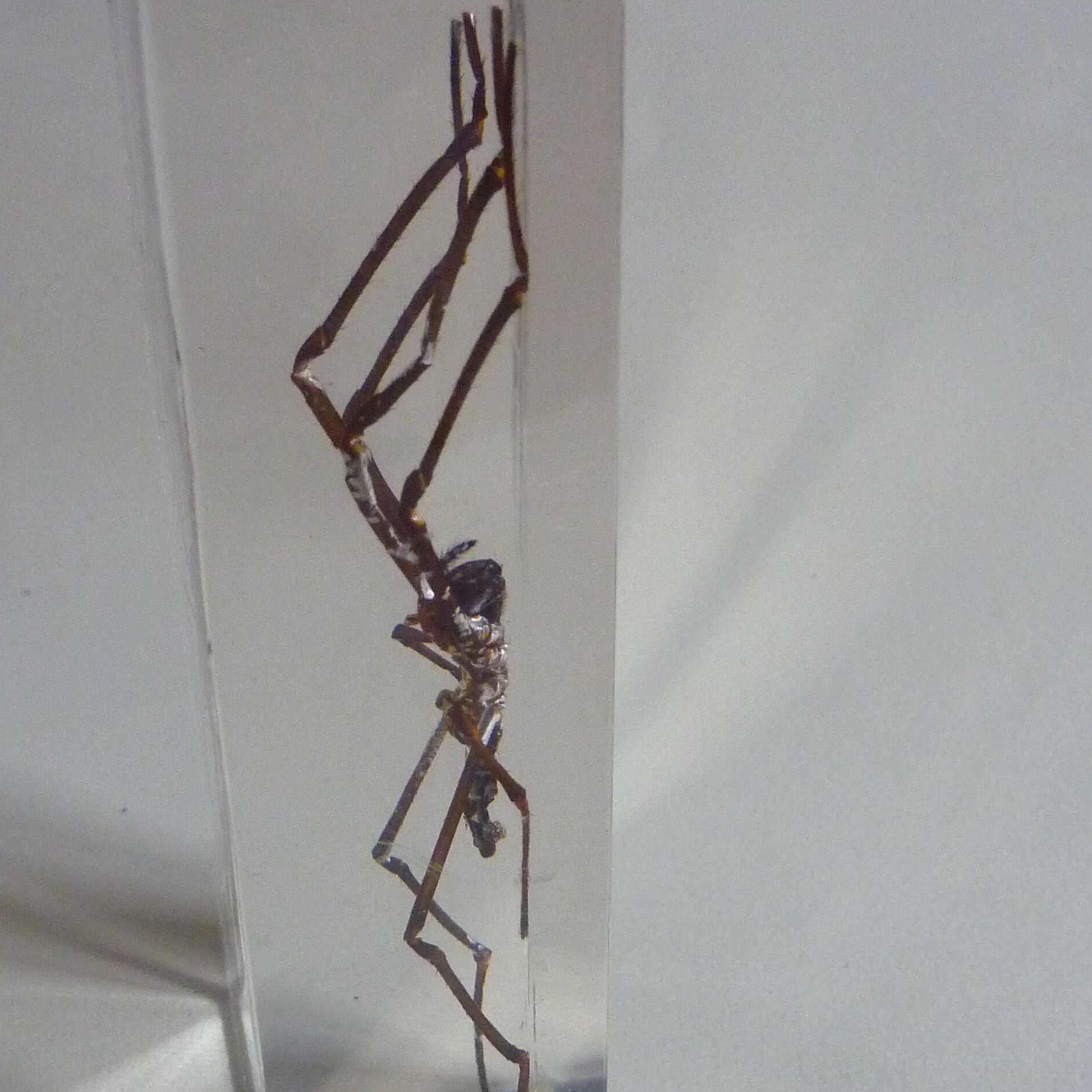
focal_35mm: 43
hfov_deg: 39.2
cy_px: 613
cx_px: 541
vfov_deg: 39.1
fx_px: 1535
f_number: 3.3
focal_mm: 4.1
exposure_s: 1/13
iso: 400
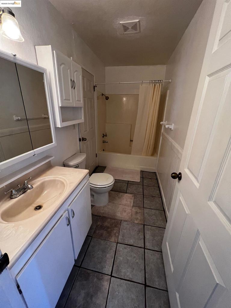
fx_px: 116
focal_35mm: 13
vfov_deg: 106.2
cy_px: 154
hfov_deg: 89.9
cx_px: 116
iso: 400
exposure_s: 1/60
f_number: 1.8
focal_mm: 1.57
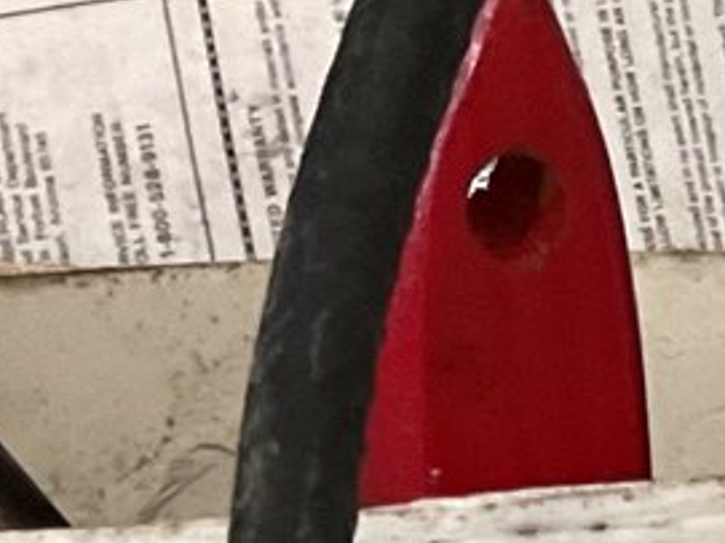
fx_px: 3391
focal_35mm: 162
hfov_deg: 11.1
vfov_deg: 8.3
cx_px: 1451
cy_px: 1360
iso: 200
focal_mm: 3
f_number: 1.8
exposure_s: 1/40
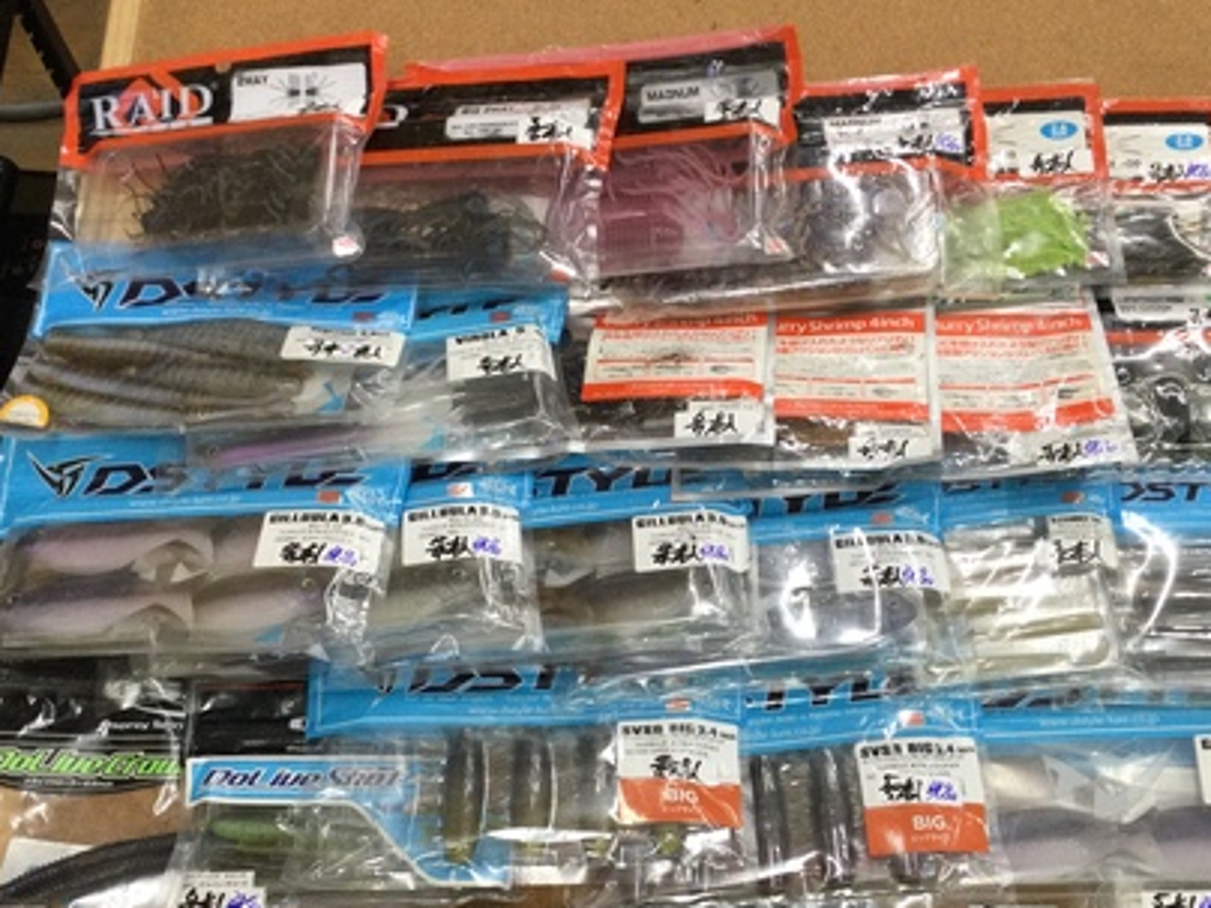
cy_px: 656
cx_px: 701
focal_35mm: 46
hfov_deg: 41.1
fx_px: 1609
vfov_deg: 31.1
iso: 32
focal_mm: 3.3
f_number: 2.4
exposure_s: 1/40
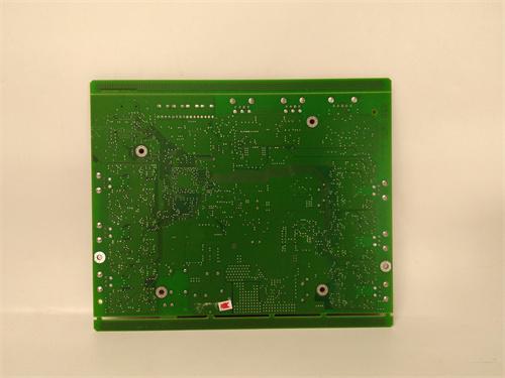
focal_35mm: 27
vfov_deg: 51.4
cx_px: 252
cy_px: 189
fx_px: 394
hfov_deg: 65.3
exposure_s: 1/33
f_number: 2
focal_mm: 3.79
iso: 177
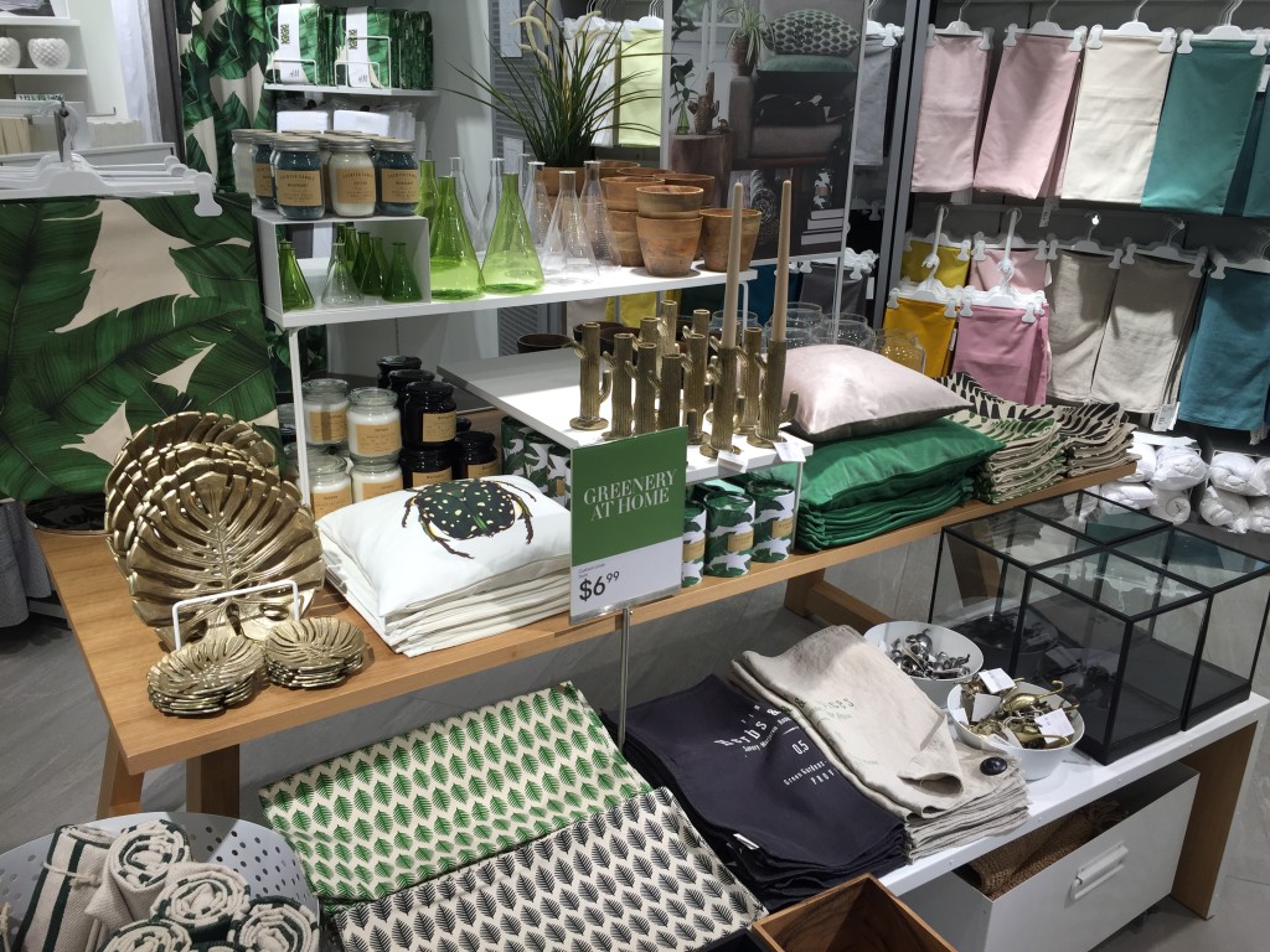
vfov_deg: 48.2
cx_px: 635
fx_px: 1064
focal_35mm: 29
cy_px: 476
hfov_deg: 61.7
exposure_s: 1/120
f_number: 2.2
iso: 40
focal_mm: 4.15
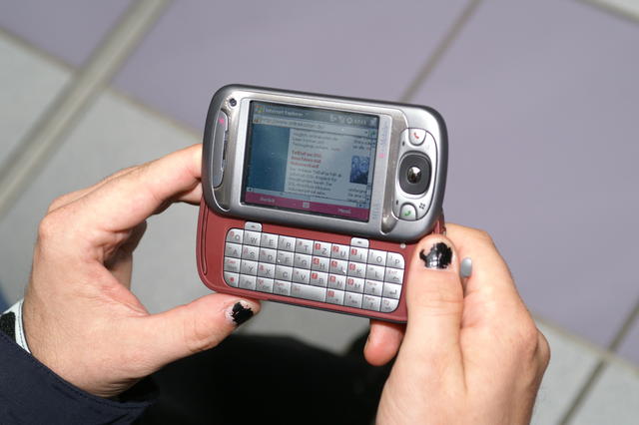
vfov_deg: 15.2
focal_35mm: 90
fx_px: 1597
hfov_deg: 22.6
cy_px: 212
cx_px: 320
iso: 200
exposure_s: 1/60
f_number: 5.6
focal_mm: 60
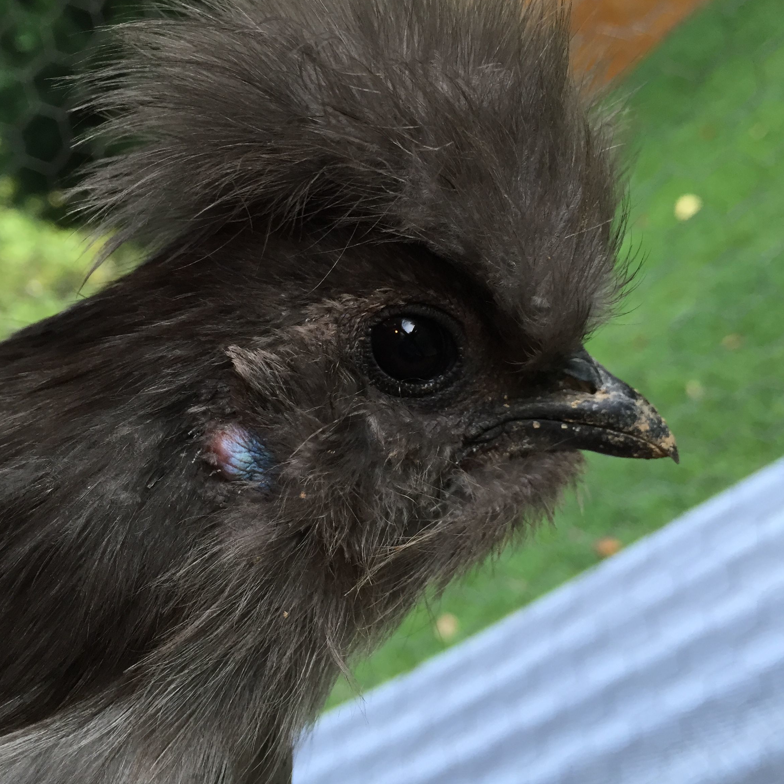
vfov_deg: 46.0
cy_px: 352
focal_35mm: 36
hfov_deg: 46.0
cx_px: 395
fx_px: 922
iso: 32
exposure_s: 1/30
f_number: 2.2
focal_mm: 4.15
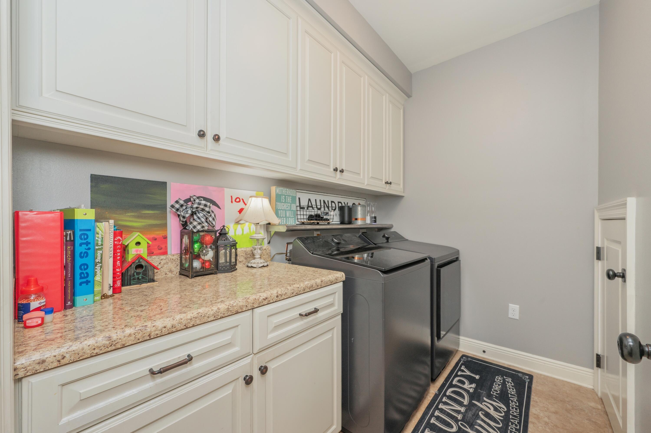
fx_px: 253
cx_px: 326
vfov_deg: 81.1
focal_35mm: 14
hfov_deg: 104.3
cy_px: 216
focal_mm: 14
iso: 200
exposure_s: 1/30
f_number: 9
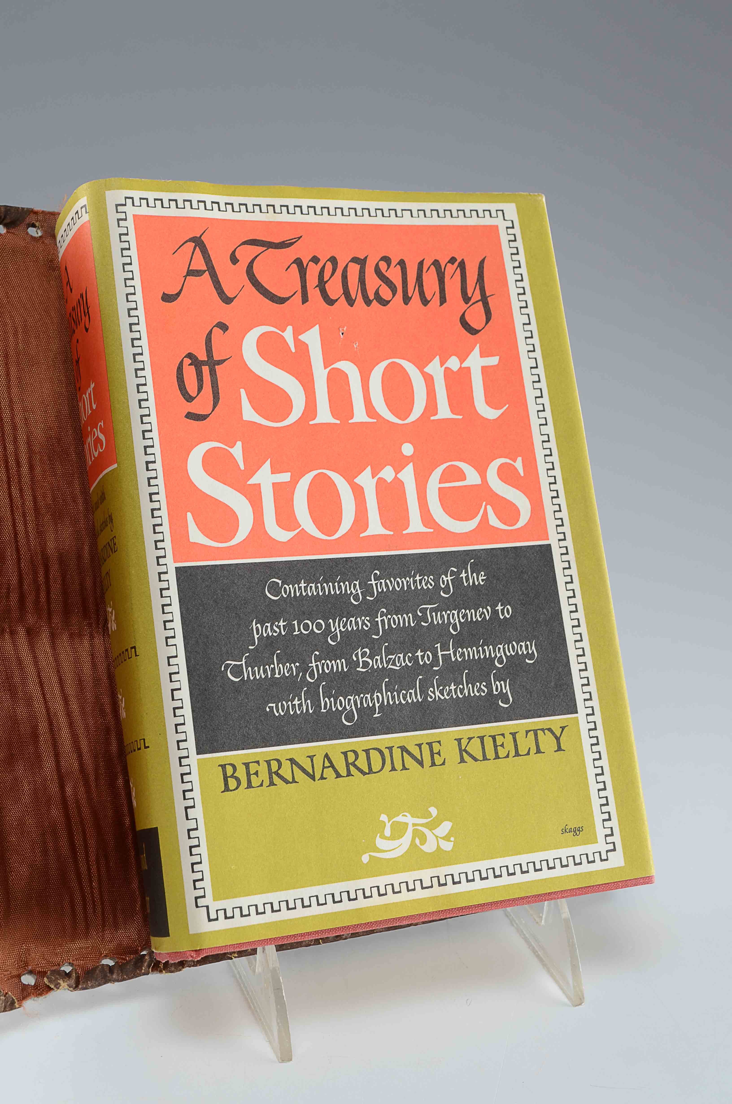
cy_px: 552
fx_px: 1562
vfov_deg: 39.0
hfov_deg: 26.4
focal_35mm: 51
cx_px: 366
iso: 100
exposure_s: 1/80
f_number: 10
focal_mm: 34
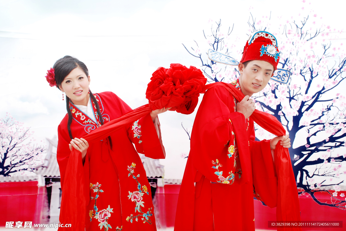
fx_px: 447
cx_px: 173
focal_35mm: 46
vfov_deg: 29.0
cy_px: 116
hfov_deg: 42.3
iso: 100
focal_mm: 31
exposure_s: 1/100
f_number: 5.6
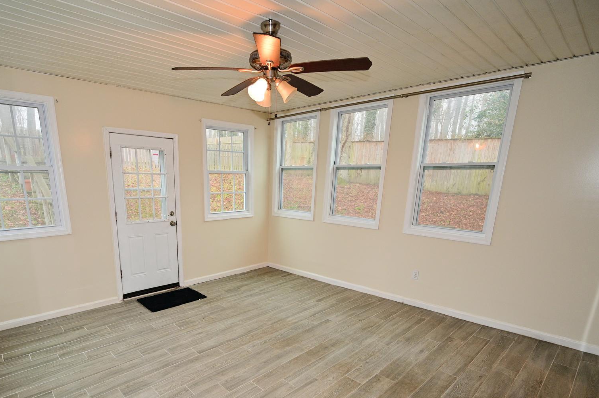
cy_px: 256
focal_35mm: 19
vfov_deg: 63.3
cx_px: 252
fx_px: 316
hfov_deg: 86.3
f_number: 4
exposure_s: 1/100
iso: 400
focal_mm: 14
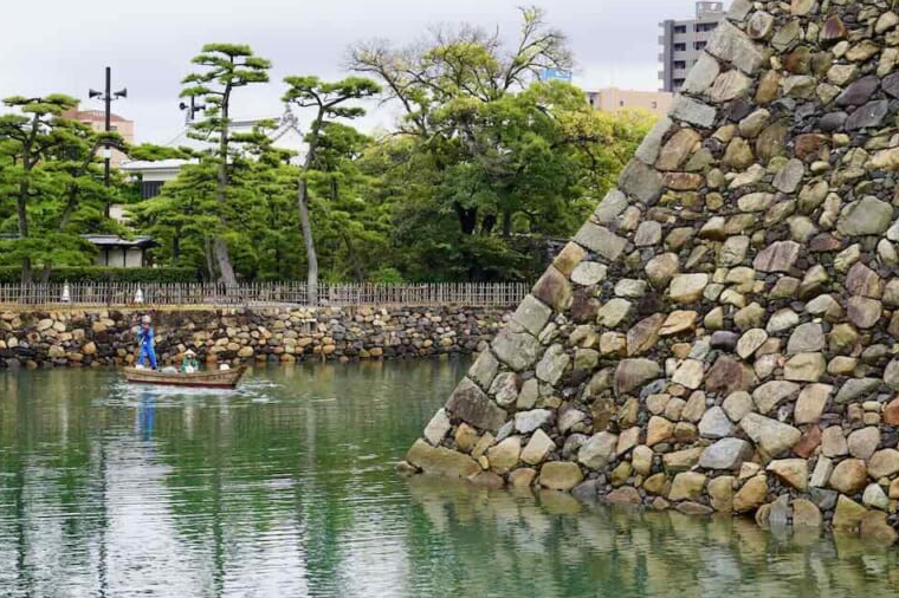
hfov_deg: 20.2
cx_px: 459
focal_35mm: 101
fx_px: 2521
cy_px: 227
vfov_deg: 13.5
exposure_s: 1/80
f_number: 4
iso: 100
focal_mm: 50
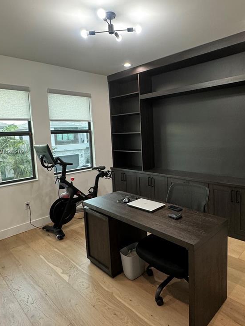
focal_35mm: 23
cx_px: 147
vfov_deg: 73.8
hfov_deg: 58.5
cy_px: 152
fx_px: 217
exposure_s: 1/60
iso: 250
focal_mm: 2.22
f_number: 2.2
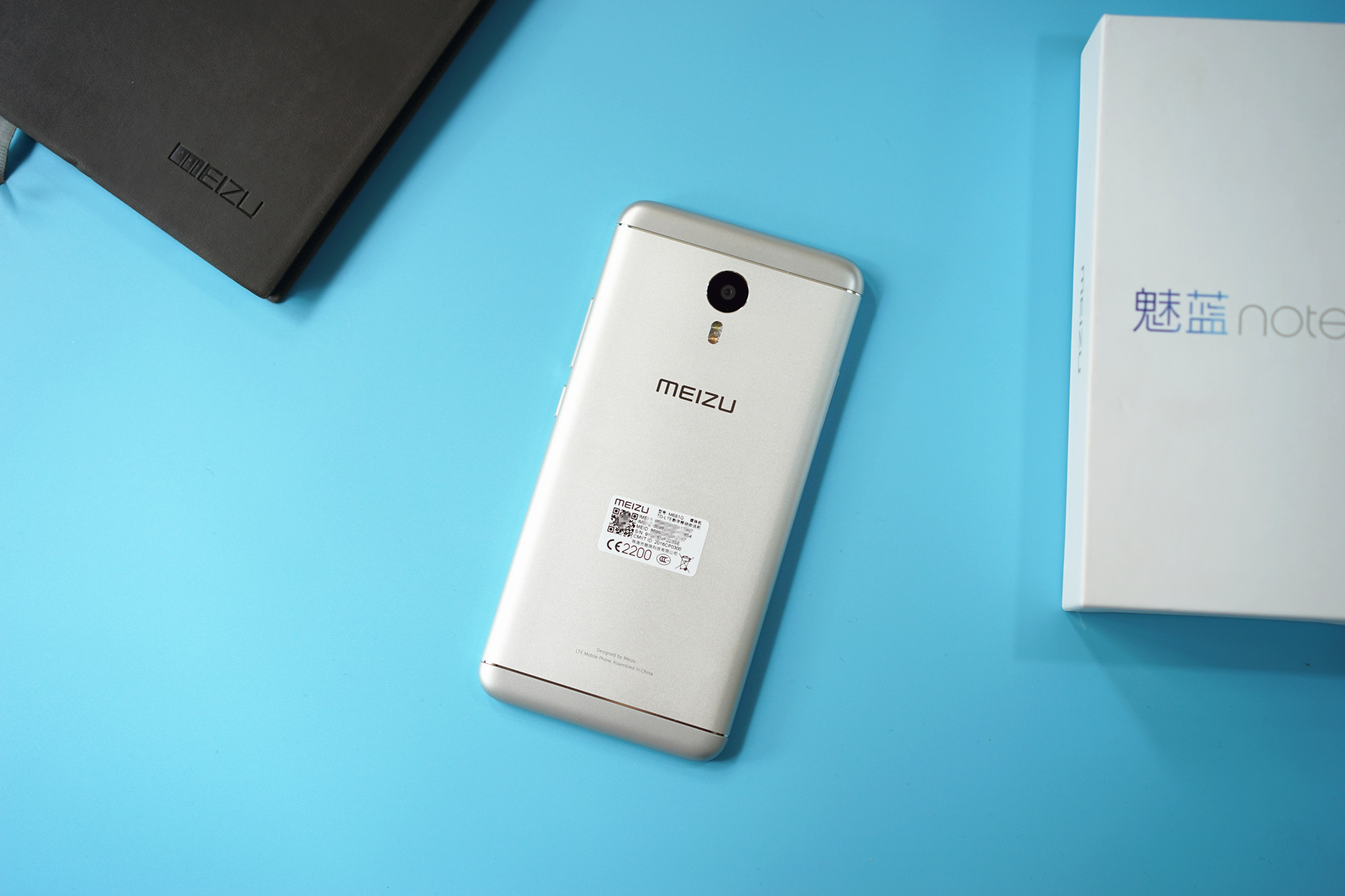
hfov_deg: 36.2
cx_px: 672
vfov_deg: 24.6
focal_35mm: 55
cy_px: 448
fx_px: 2055
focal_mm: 55
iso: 100
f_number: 2.8
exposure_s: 1/60
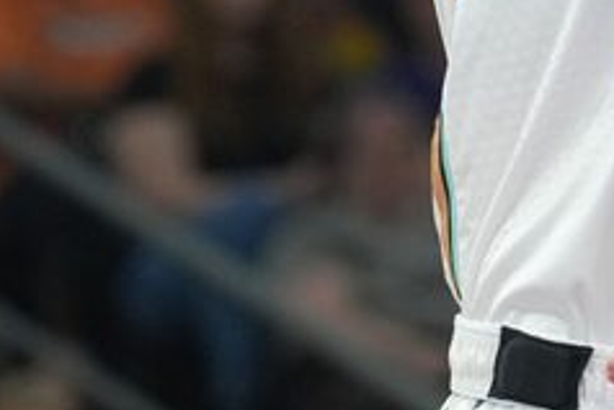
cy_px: -429
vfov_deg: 2.0
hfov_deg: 3.0
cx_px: 885
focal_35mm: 697
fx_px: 11894
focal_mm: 162
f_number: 3.2
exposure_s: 1/1000
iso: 2000
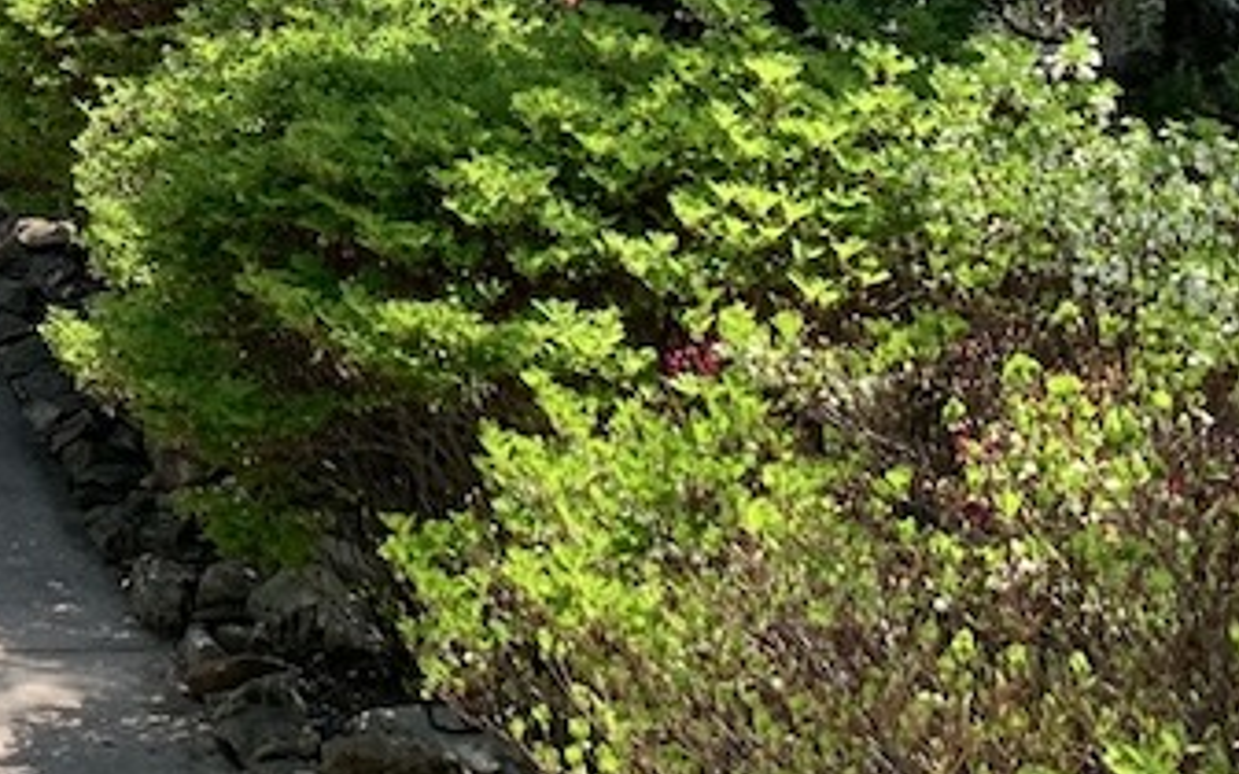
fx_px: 2836
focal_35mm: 84
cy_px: -243
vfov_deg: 14.8
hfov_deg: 20.9
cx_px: -623
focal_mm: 4.25
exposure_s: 1/716
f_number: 1.8
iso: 25
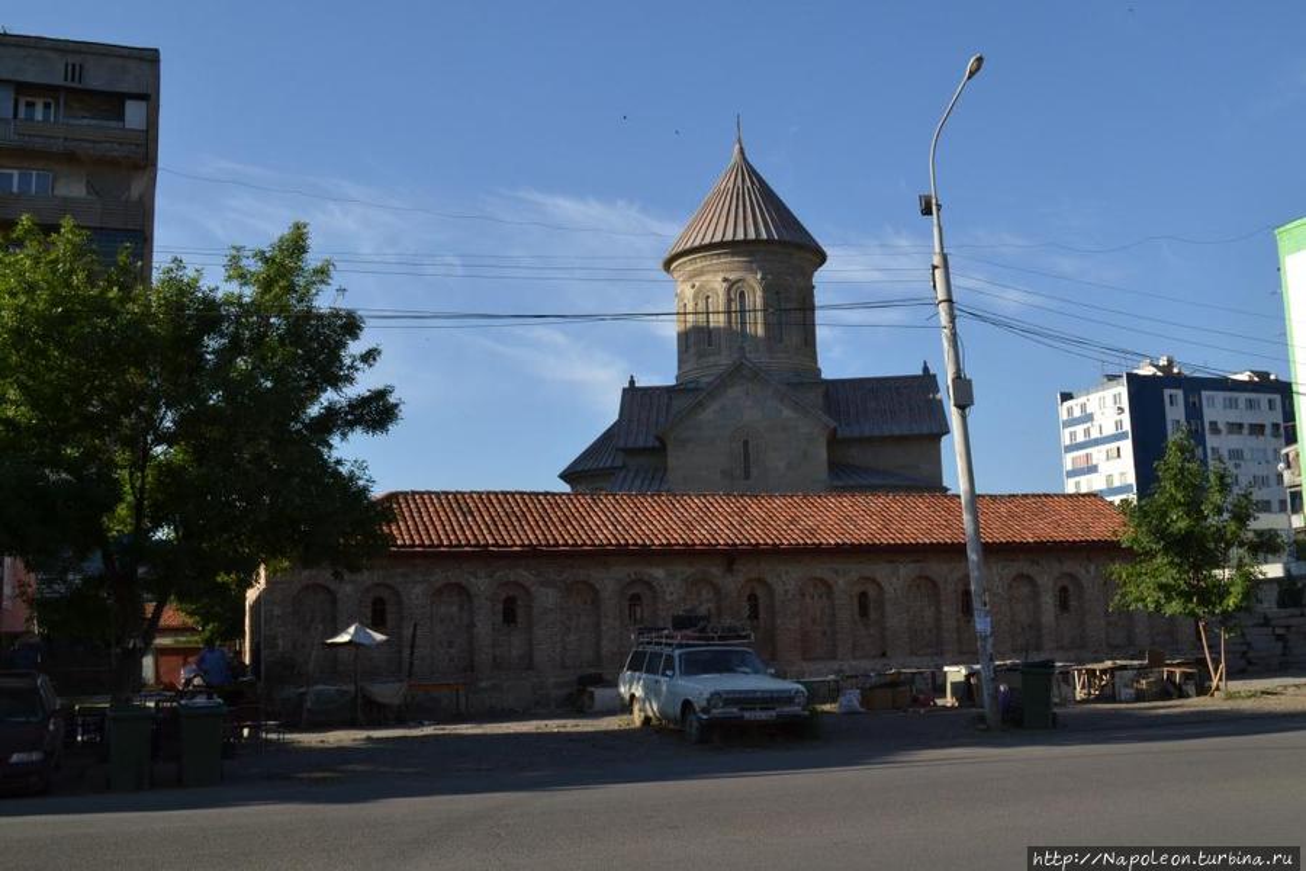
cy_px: 436
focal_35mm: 36
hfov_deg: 53.1
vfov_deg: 36.9
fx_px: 1306
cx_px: 653
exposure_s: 1/640
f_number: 10
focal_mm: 24
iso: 800
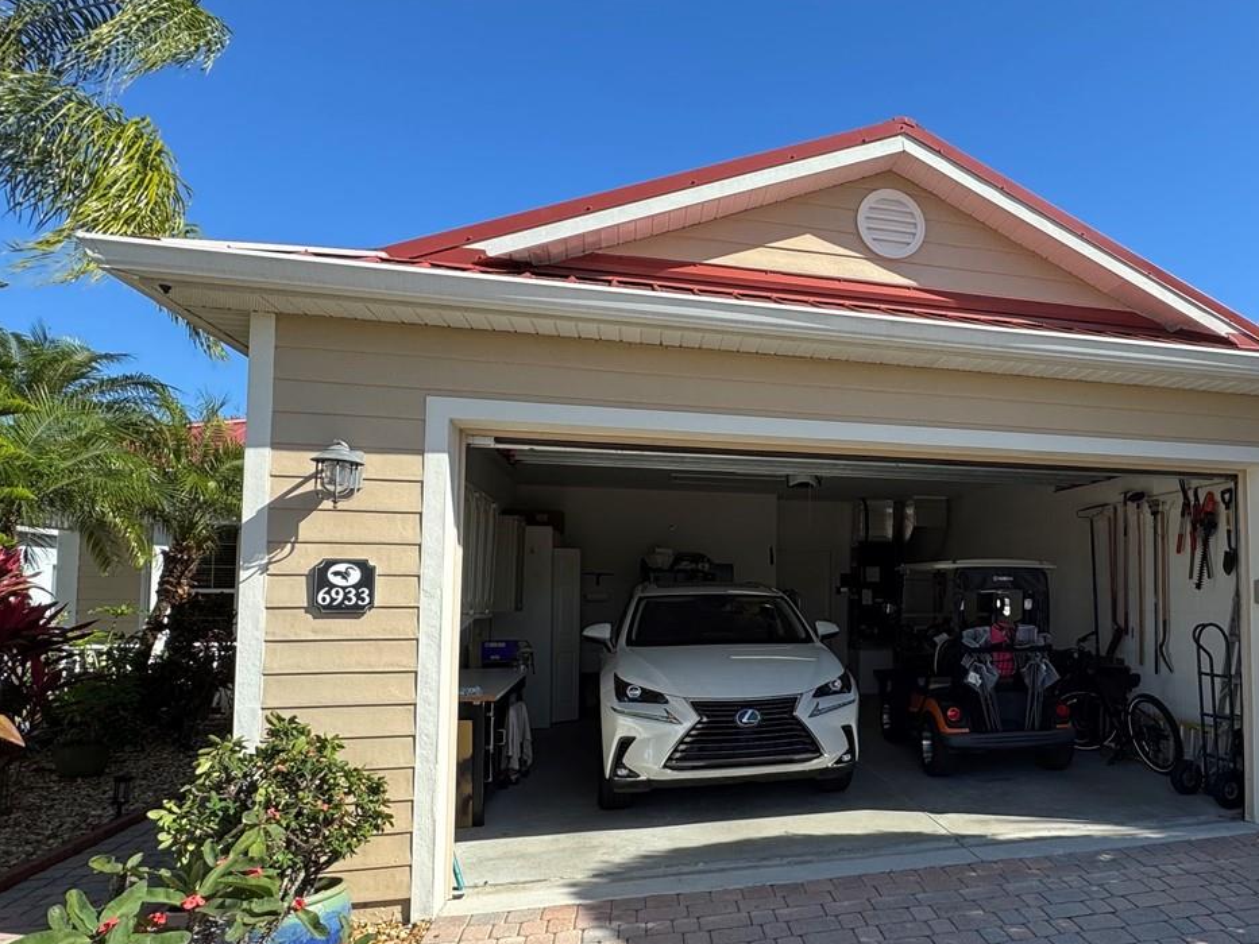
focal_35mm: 24
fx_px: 873
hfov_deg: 68.1
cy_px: 545
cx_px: 905
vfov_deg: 56.6
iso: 50
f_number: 2.2
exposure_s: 1/804
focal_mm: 2.22
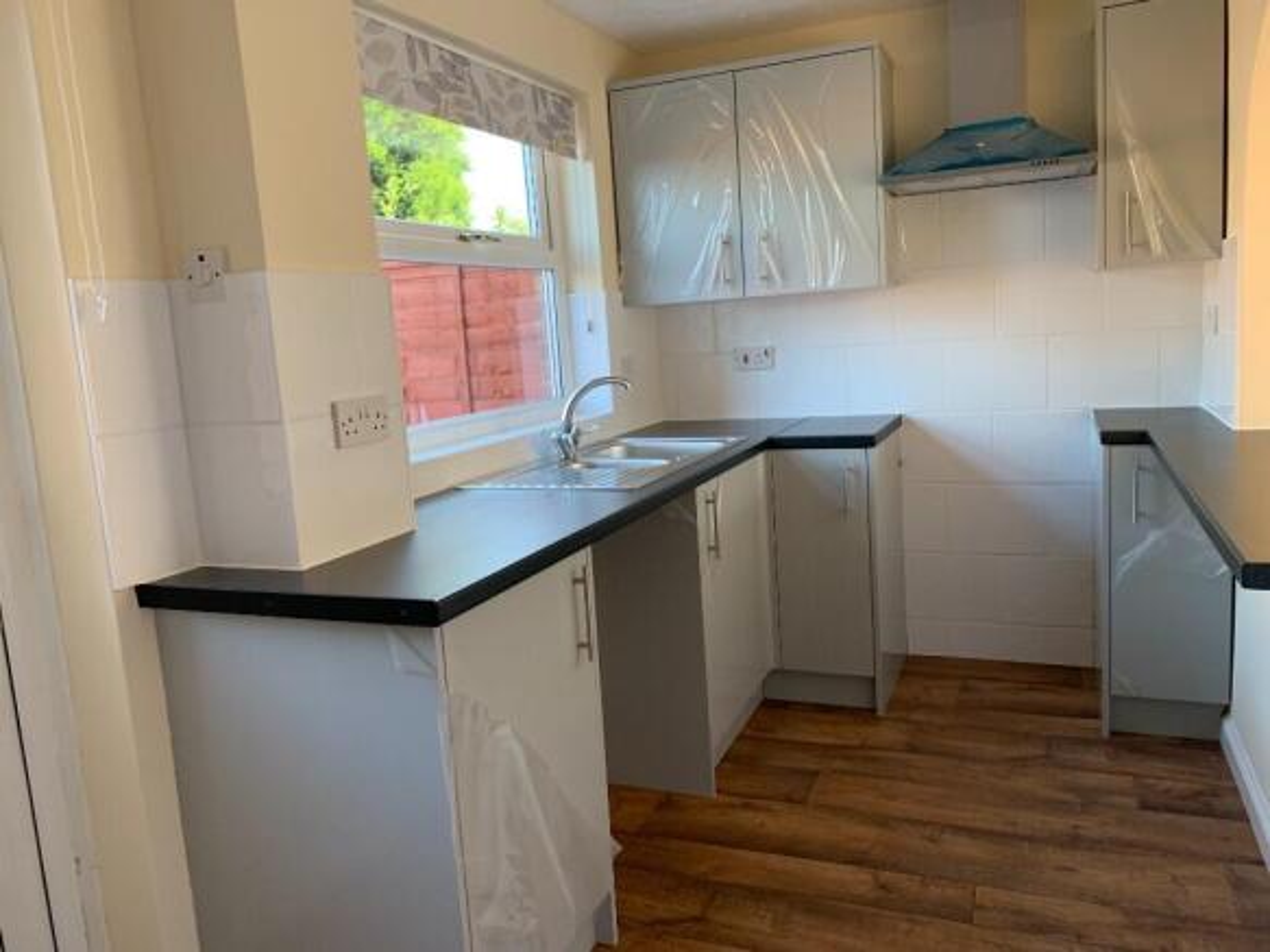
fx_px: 954
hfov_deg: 67.3
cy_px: 476
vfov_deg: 53.0
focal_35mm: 26
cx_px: 635
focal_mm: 4.25
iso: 100
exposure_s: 1/119
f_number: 1.8
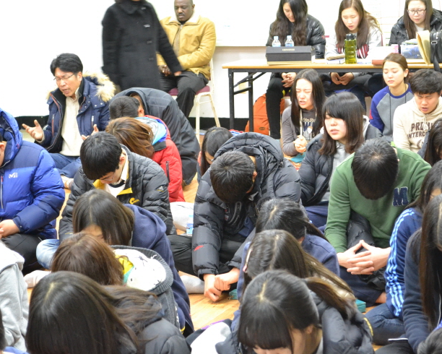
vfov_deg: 16.4
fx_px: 1224
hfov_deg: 20.5
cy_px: 177
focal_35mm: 94
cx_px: 237
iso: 3200
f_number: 5.6
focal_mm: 55
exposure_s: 1/20
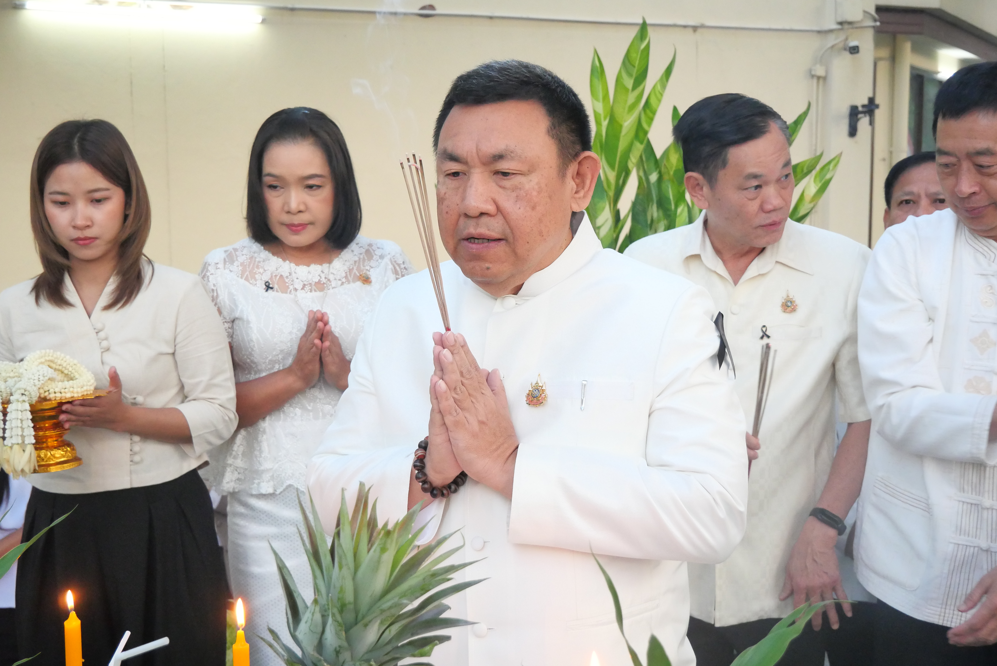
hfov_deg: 43.6
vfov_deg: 29.9
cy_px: 333
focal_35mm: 45
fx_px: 1247
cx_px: 498
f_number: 4.2
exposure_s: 1/125
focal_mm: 22
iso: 3200
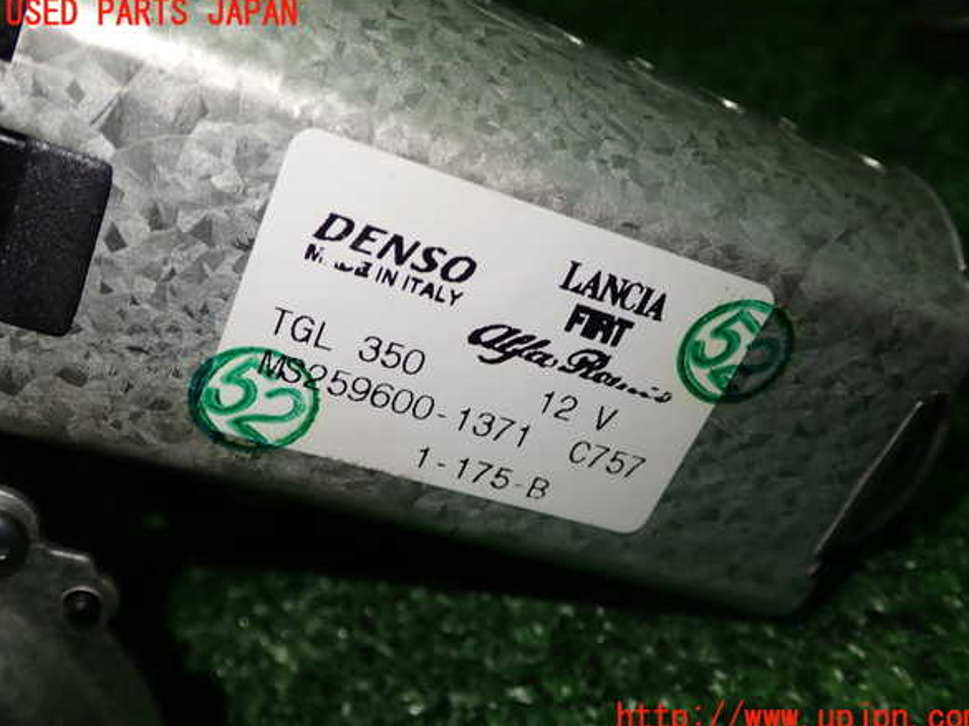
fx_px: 1091
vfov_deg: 36.8
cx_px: 494
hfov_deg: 47.9
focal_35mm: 39
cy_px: 366
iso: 160
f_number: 2.7
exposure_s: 1/80
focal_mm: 6.83
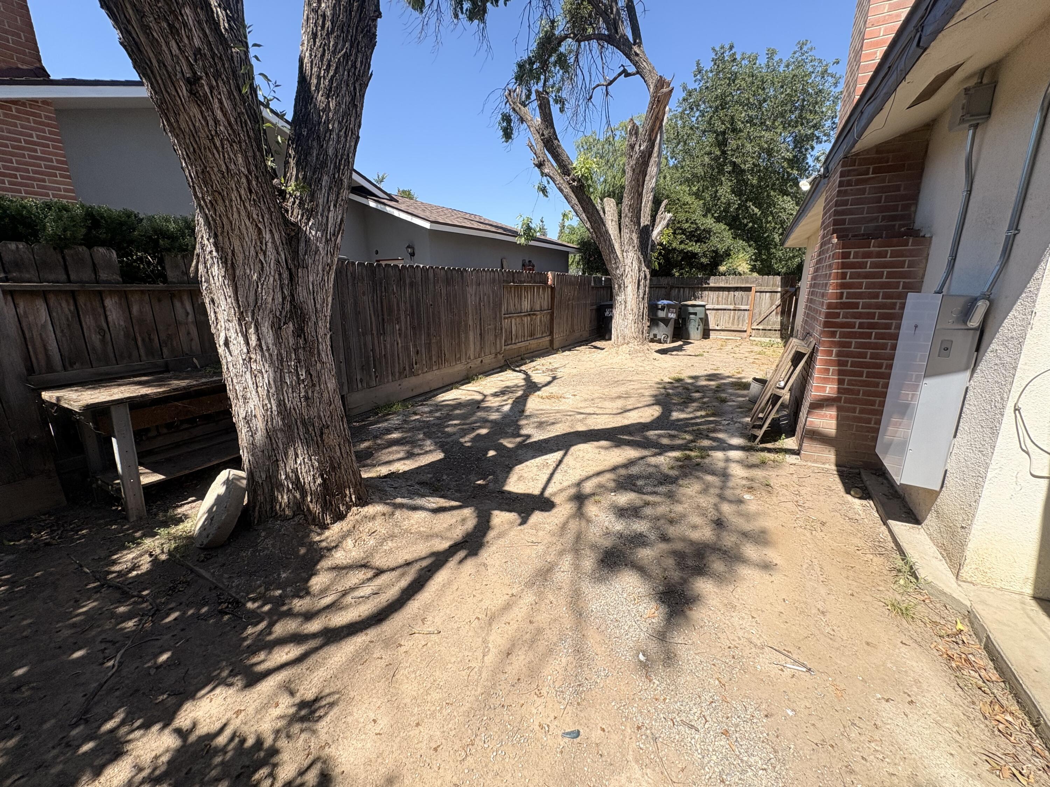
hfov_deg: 102.1
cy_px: 394
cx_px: 525
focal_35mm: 14
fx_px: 425
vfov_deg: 85.7
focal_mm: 2.22
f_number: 2.2
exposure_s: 1/899
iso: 50
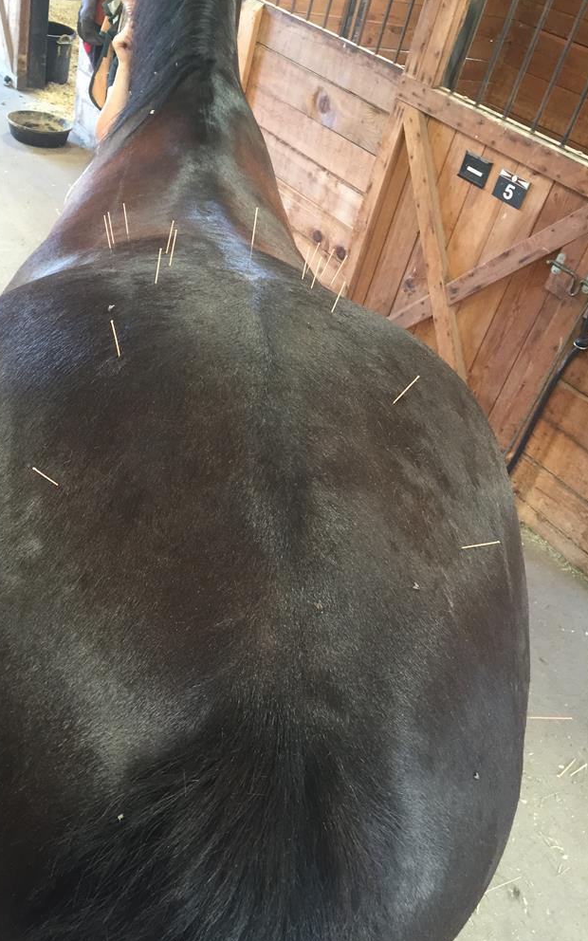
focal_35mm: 31
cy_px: 470
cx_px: 237
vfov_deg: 61.2
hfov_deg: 40.4
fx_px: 795
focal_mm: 4.15
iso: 100
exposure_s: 1/30
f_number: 2.2
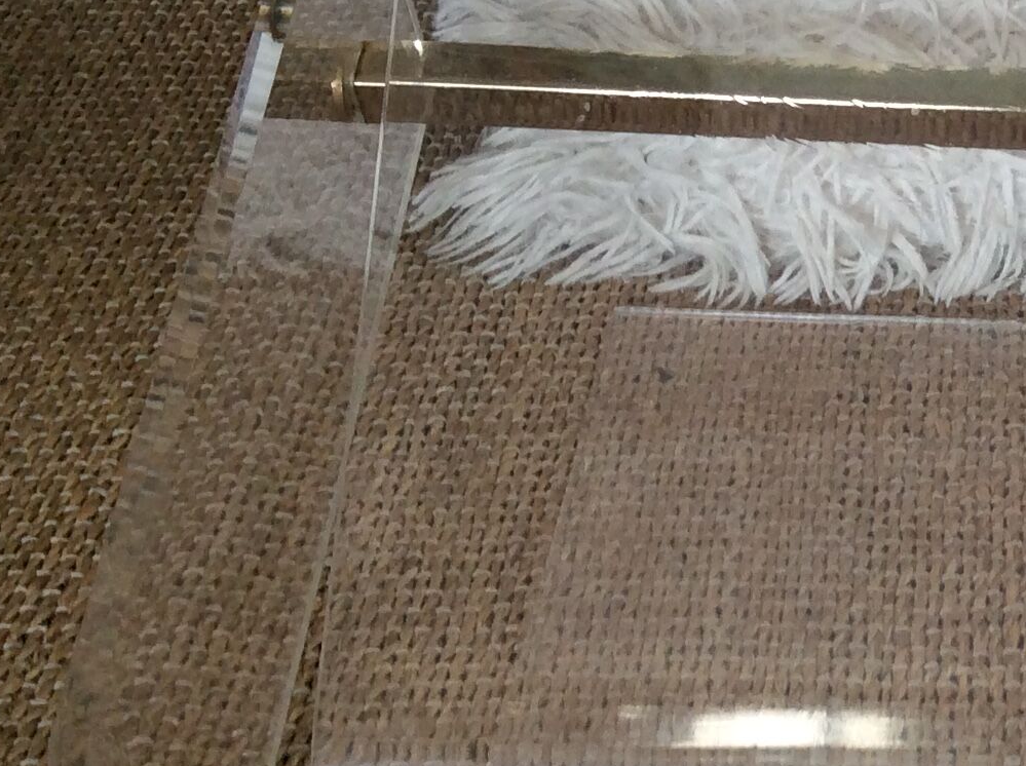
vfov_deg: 17.7
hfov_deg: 22.5
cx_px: 1076
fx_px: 2456
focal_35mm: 83
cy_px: 499
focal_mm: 3.3
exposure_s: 1/25
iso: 50
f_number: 2.4
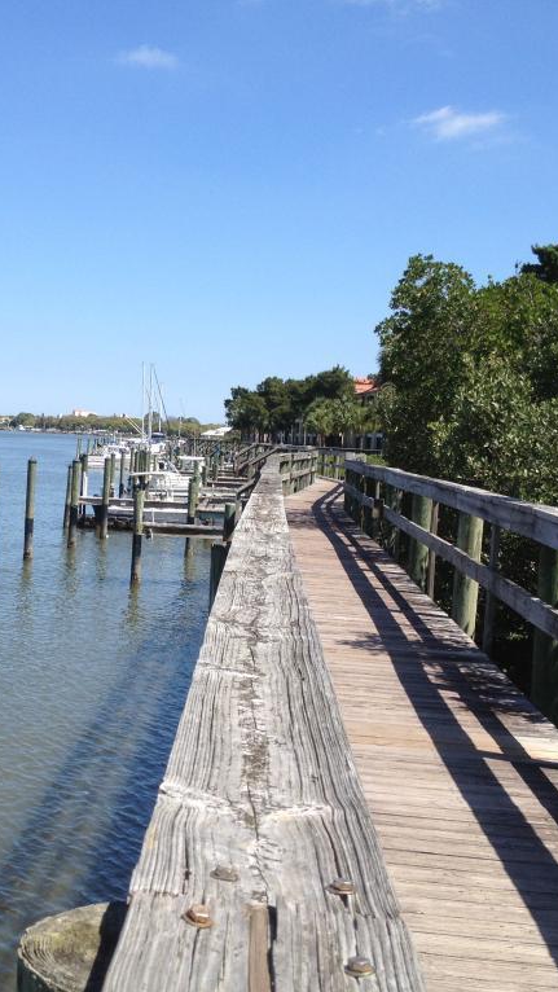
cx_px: 117
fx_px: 1341
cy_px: 496
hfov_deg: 23.2
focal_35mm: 51
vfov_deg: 40.6
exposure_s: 1/1493
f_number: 2.4
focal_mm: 4.28
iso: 50
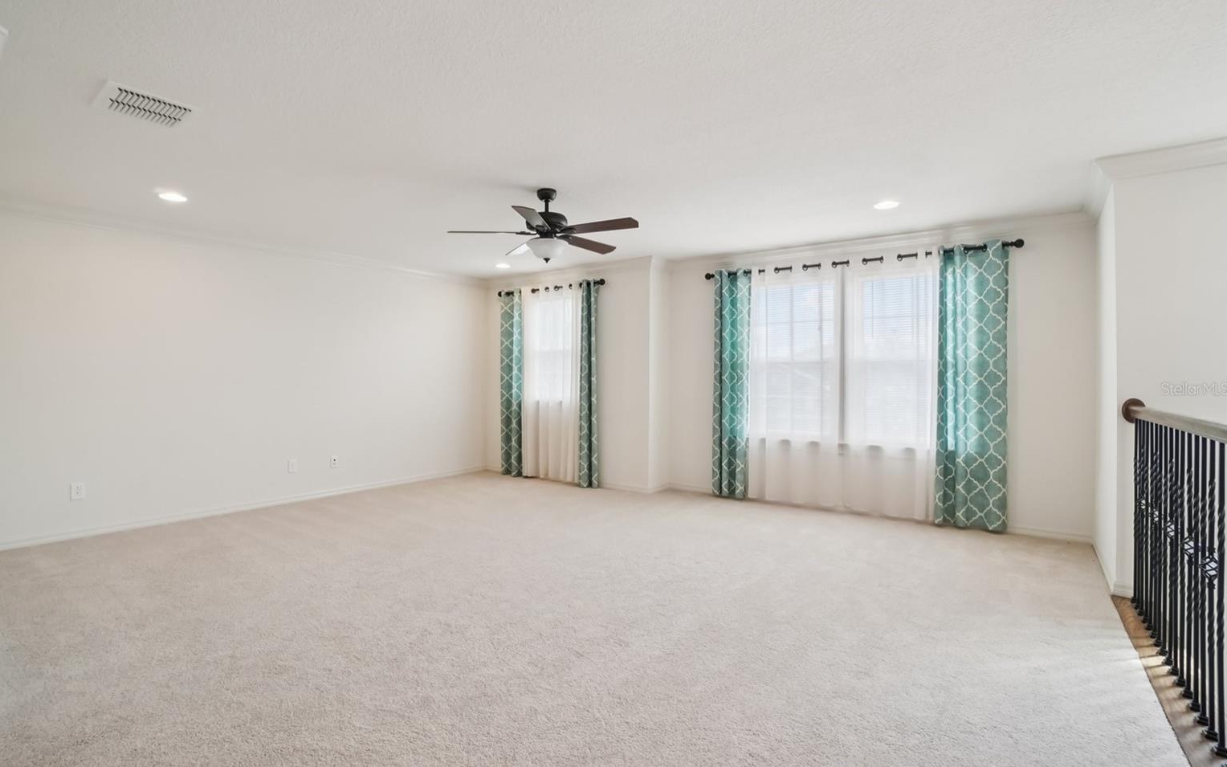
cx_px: 590
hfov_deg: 97.8
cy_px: 389
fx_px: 535
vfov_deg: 71.3
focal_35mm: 16
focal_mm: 10
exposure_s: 1/30
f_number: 8
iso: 200
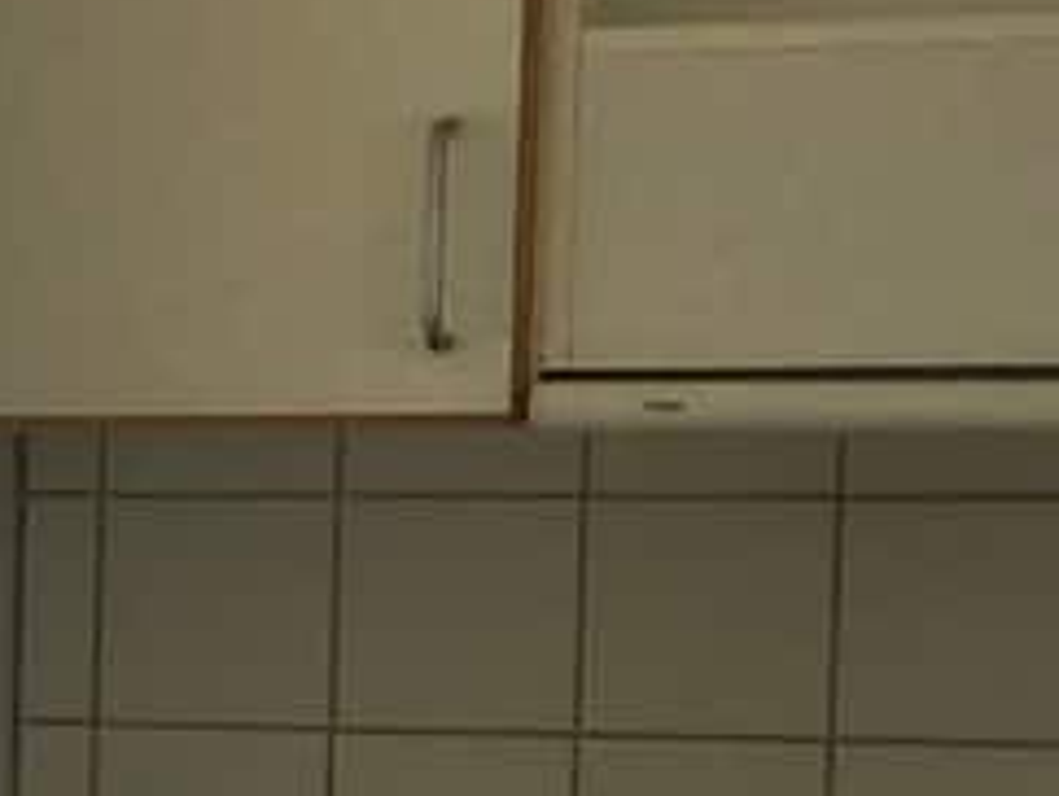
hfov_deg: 8.4
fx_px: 6400
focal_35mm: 209
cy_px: 1067
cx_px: -1702
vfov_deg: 7.0
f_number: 2.4
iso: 25
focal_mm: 3.3
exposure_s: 1/319
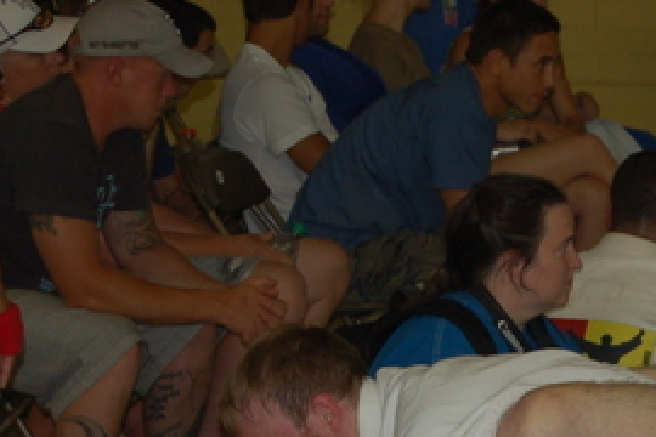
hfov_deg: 8.4
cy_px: 527
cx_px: 561
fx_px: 4455
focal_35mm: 244
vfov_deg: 5.6
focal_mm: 55
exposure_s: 1/60
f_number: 5.6
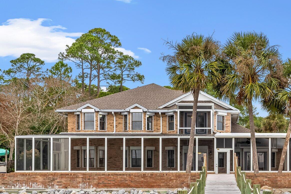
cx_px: 224
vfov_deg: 26.0
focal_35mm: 51
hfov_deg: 37.8
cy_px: 158
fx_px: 412
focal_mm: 19.7
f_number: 11
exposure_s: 1/80
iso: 100
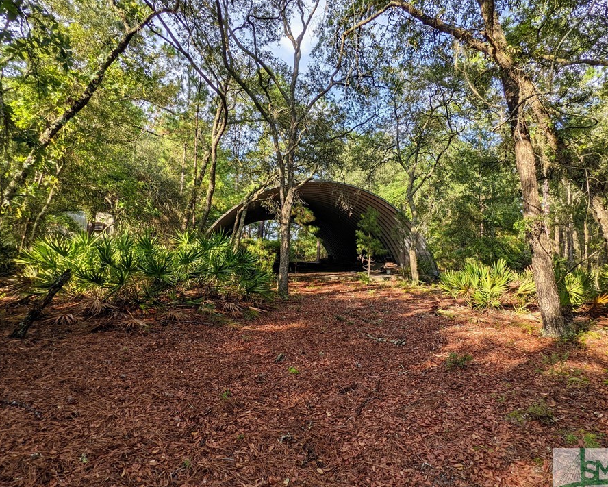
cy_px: 235
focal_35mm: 18
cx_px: 321
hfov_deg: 86.3
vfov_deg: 73.8
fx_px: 324
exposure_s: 1/460
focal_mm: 2.22
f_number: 2.2
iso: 32
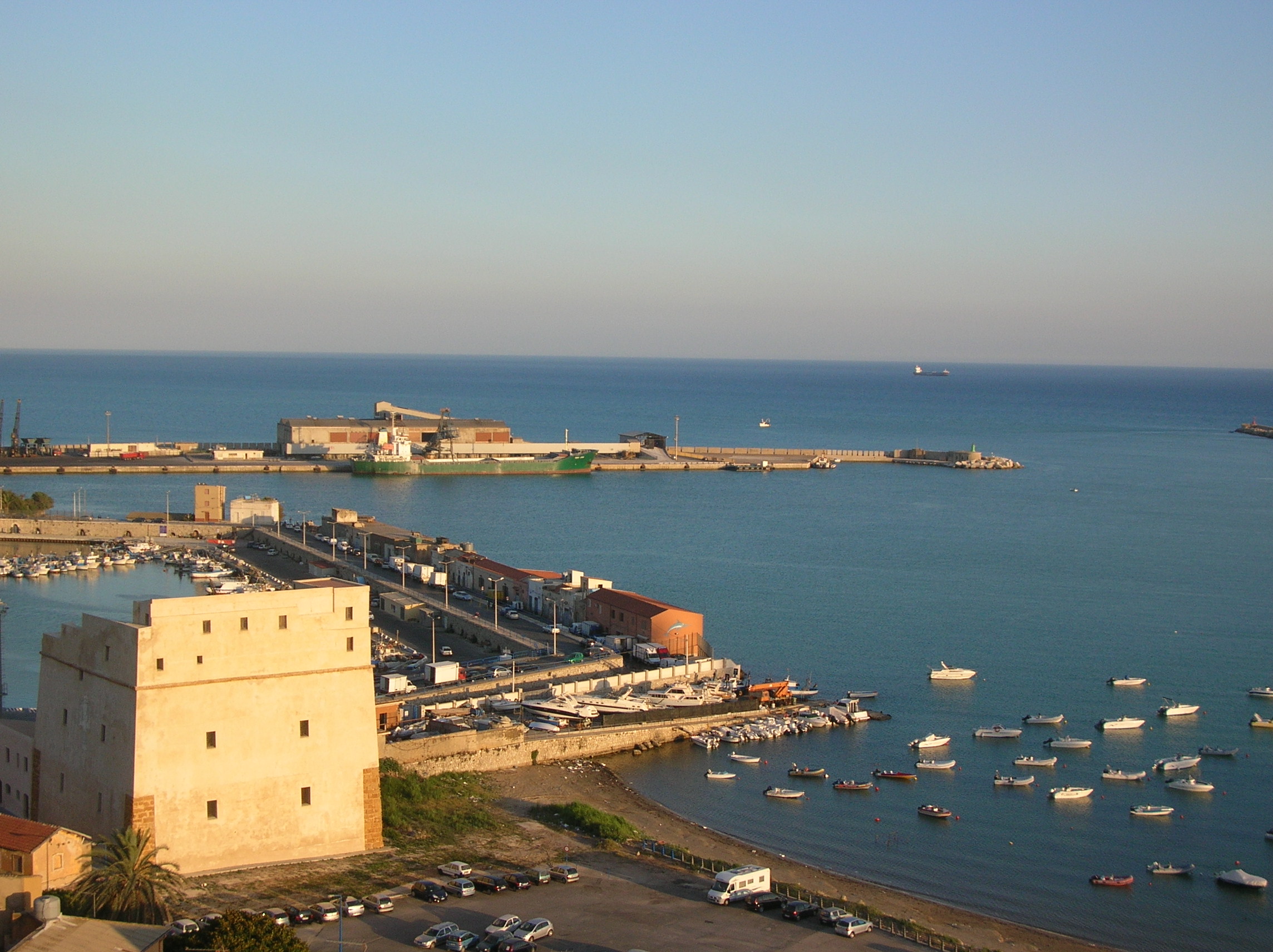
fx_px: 1874
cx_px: 636
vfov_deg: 28.5
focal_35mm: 51
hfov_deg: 37.5
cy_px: 476
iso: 50
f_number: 3.3
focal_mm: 8.5
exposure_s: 1/437
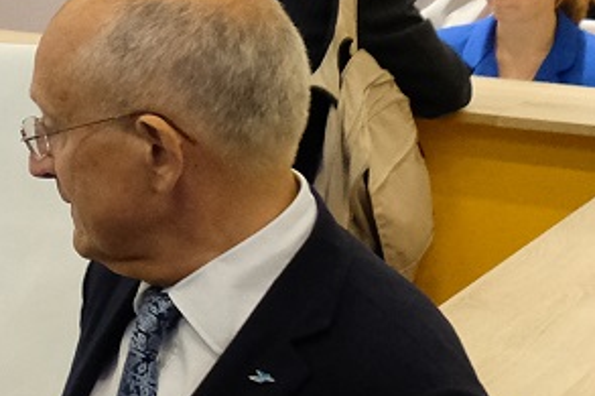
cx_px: -1062
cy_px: 238
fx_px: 3237
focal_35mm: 196
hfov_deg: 8.9
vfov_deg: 7.0
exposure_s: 1/60
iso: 2500
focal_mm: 19.5
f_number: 3.6
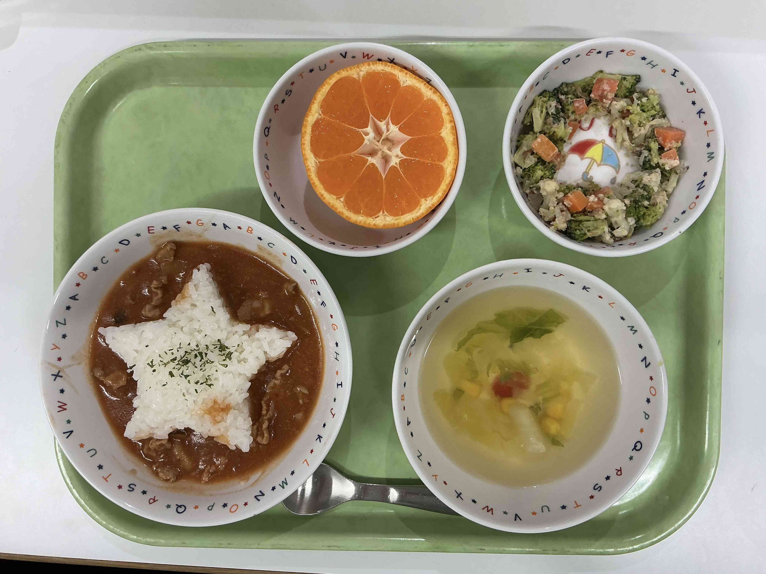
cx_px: 383
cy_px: 287
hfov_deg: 61.7
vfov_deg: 48.2
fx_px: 642
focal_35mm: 29
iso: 40
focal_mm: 3
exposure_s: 1/60
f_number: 1.8
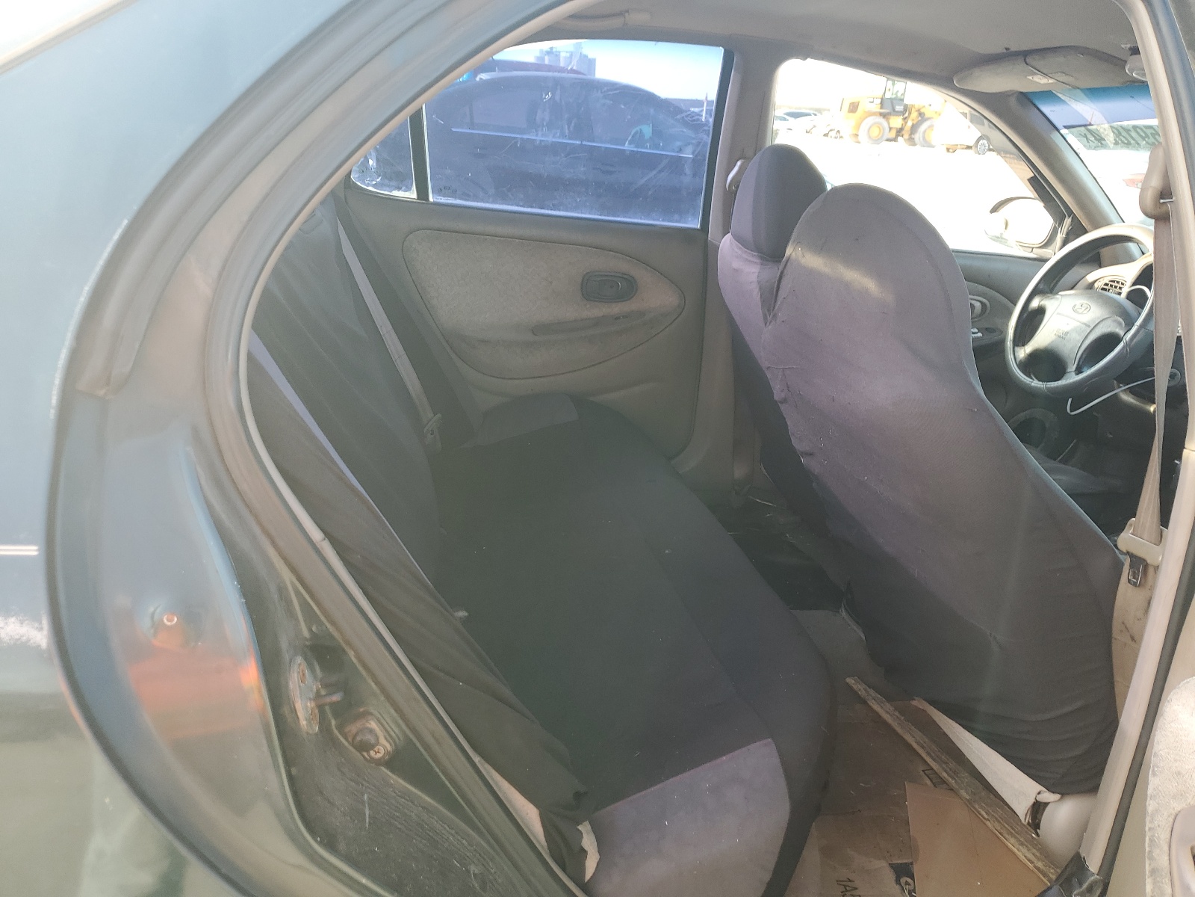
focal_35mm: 26
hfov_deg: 67.3
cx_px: 598
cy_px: 448
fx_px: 898
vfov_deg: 53.1
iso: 50
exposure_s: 1/130
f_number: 1.5
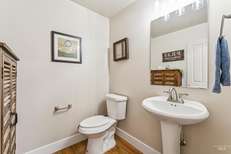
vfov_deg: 75.5
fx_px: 99
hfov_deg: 98.5
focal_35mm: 16
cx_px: 116
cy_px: 77
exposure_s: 1/3.33
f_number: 13
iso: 400
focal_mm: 15.5
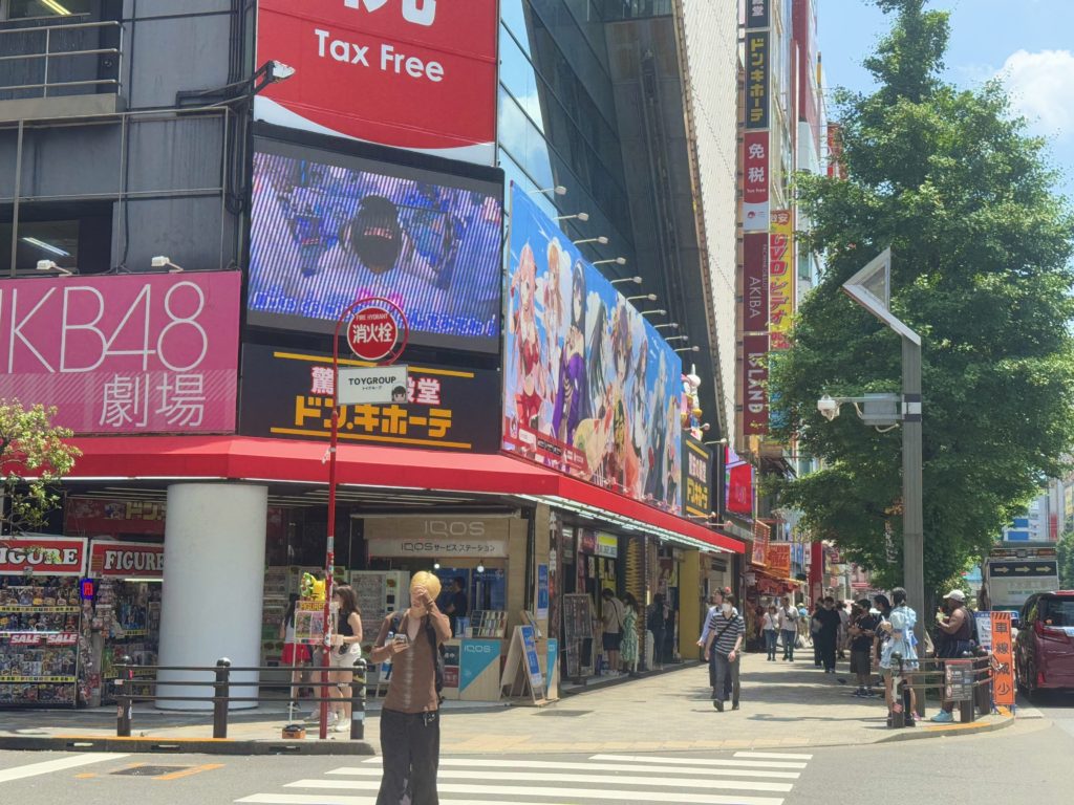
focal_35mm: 48
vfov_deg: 30.3
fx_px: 1489
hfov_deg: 39.7
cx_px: 537
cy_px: 402
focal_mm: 6.76
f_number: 1.78
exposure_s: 1/2415
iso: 64
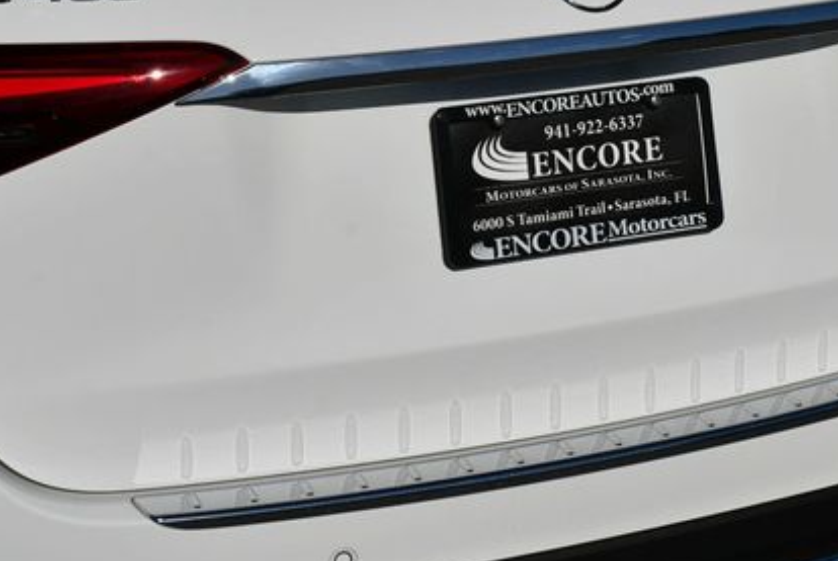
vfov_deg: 13.8
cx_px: 476
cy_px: 196
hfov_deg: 20.6
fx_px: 2307
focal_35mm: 99
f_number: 13
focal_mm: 32
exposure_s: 1/640
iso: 100
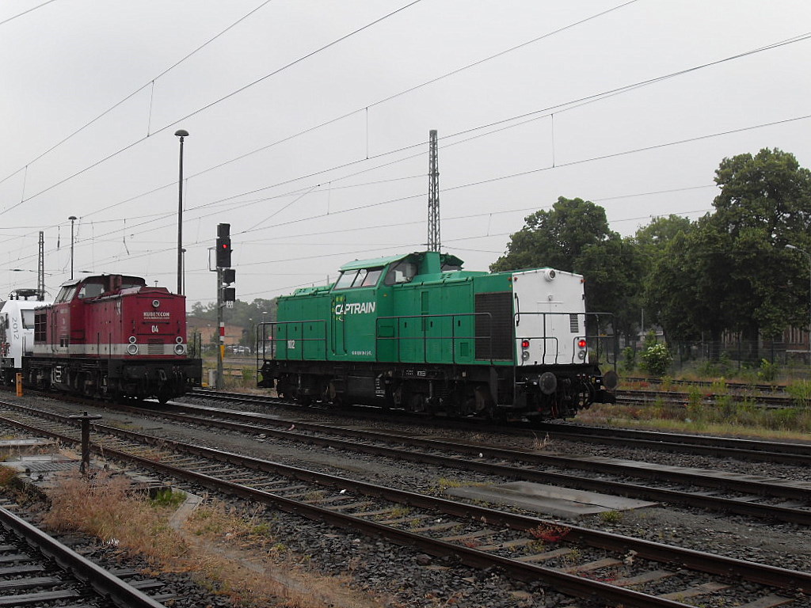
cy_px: 304
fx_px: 1171
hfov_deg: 38.2
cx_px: 406
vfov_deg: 29.1
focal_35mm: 50
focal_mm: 8.4
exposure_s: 1/180
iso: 80
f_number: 3.4
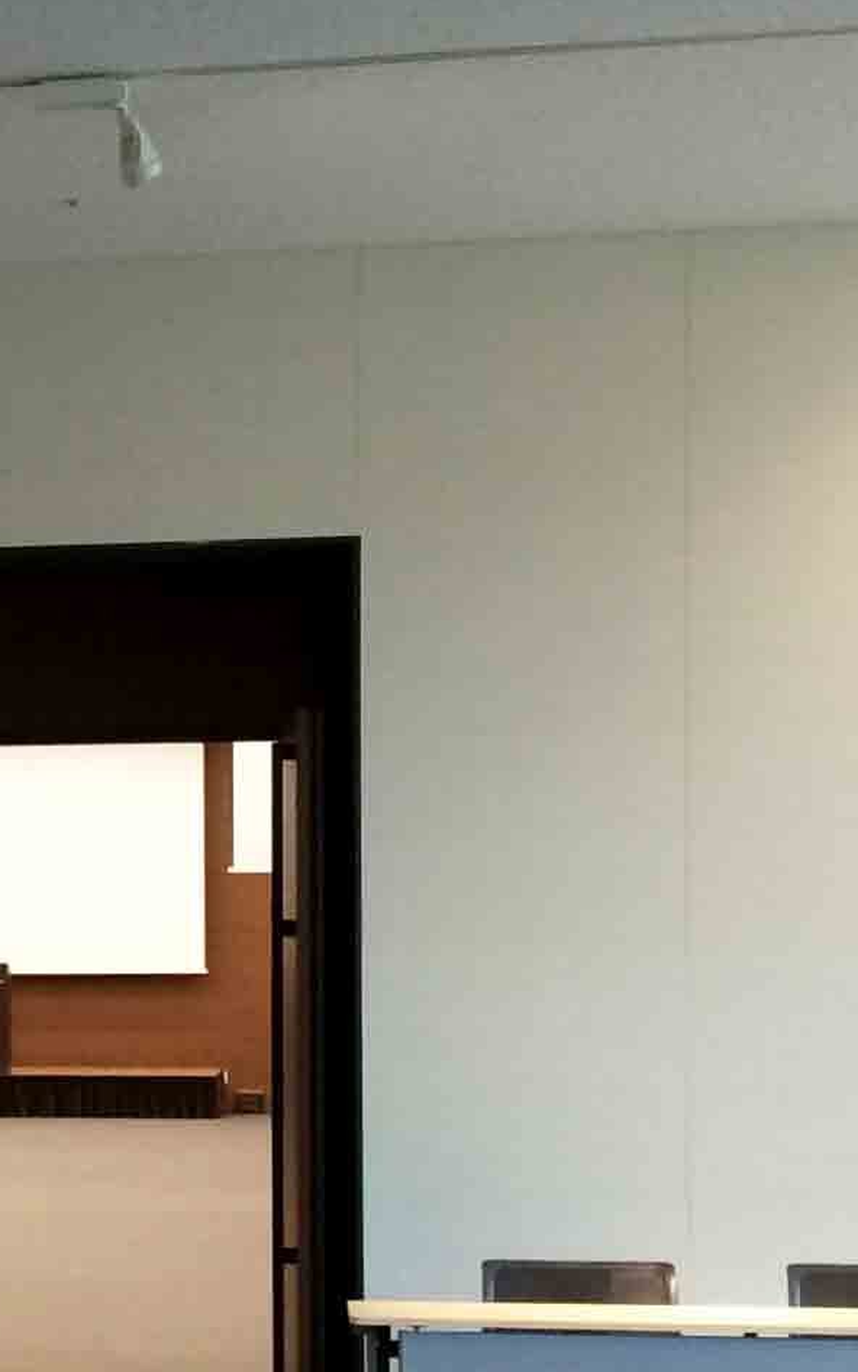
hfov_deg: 11.4
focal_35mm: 106
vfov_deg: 19.5
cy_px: 979
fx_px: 3965
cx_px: -742
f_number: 2.2
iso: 50
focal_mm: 4.15
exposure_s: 1/30
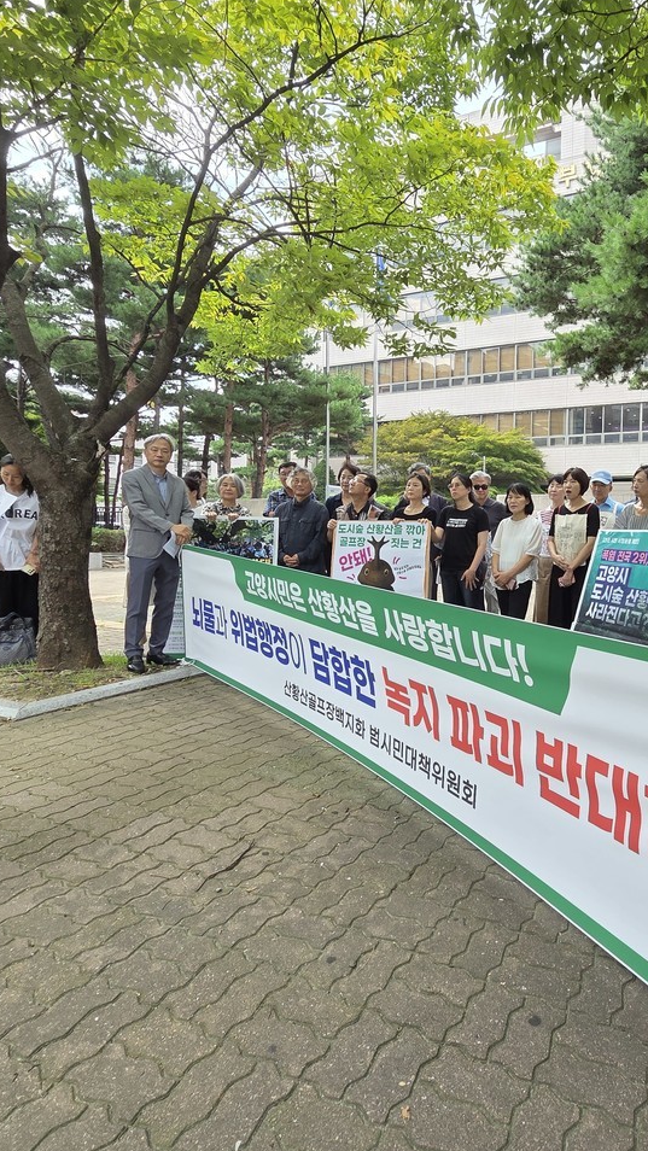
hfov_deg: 55.3
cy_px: 578
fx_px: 580
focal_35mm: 19
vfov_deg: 89.6
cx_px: 494
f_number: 2.2
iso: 50
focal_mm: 2.2
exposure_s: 1/351
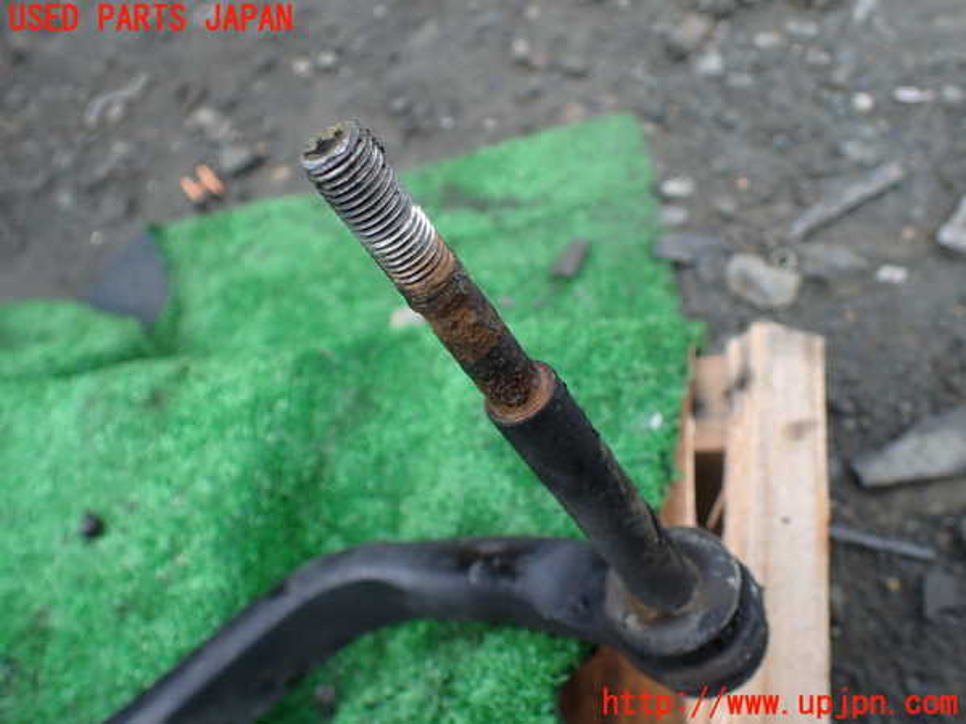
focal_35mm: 30
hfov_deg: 60.0
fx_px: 837
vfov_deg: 46.8
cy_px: 362
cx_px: 483
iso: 100
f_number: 2.3
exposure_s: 1/125
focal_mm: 5.4
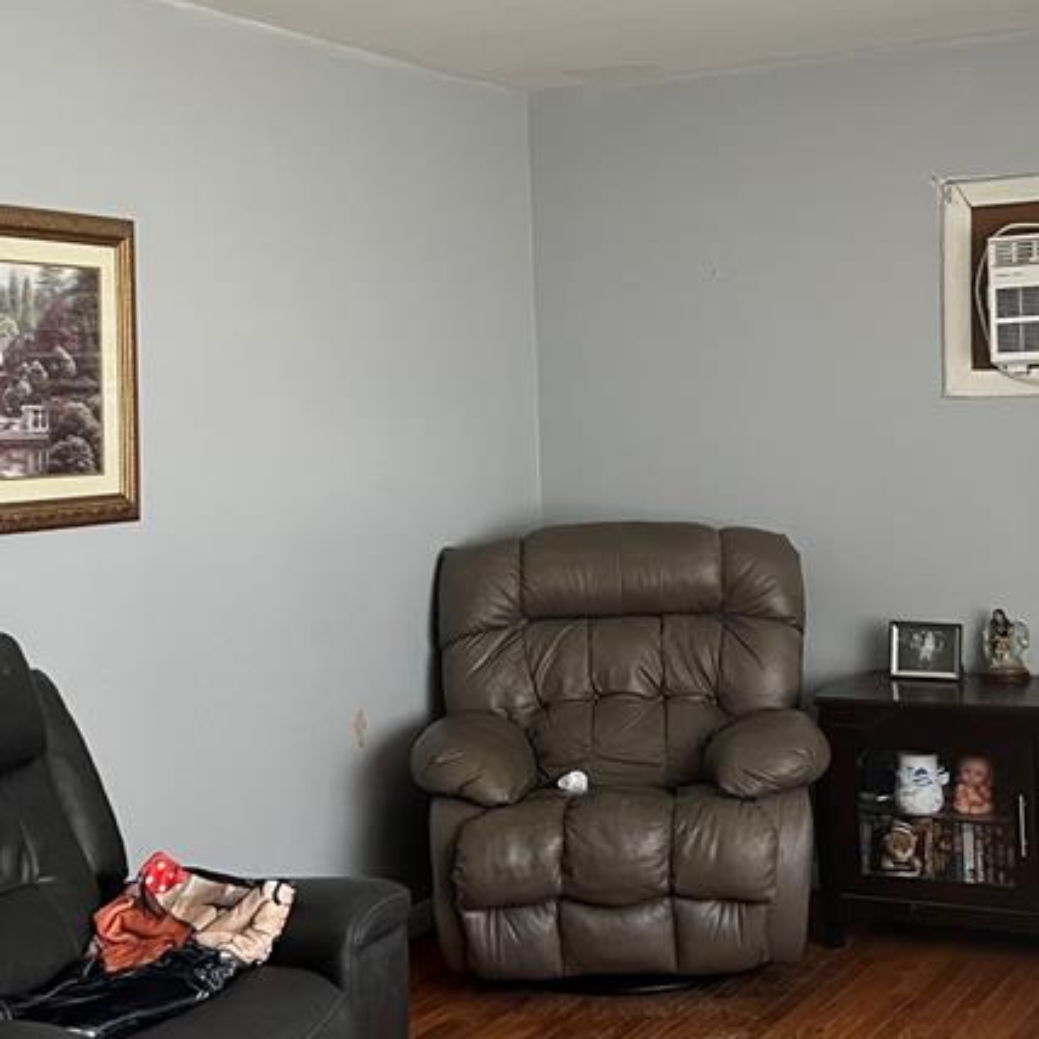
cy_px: 379
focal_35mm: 55
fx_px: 1868
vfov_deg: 30.9
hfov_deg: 31.0
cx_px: 621
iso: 200
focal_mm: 5.1
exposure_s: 1/60
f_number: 1.6
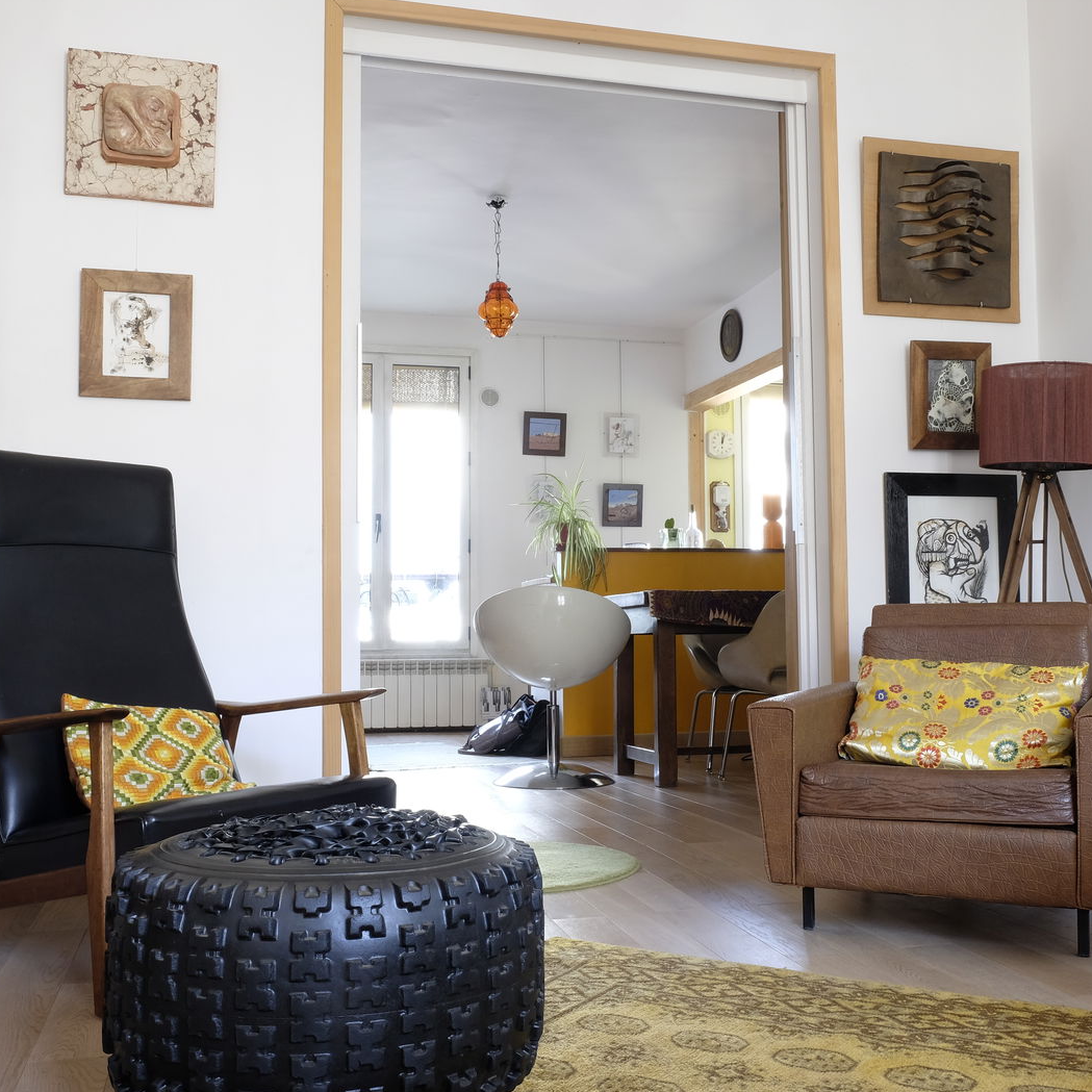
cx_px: 572
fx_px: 1249
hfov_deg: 47.2
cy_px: 549
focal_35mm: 35
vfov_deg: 47.2
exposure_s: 1
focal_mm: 18
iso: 500
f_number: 16
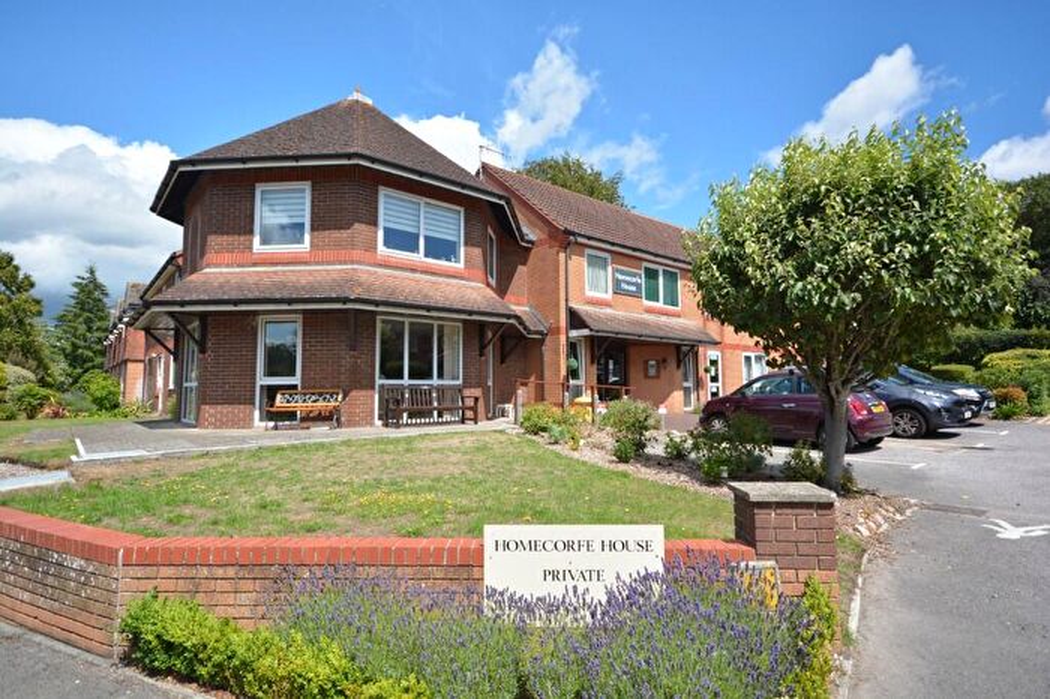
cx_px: 525
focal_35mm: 20
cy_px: 350
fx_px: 568
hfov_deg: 85.4
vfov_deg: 63.2
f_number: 8
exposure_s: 1/1000
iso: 400
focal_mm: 13
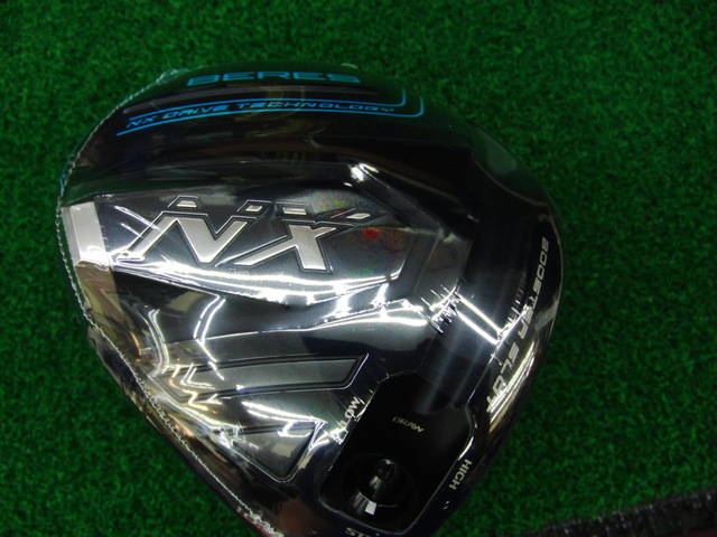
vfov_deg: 38.7
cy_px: 268
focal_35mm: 37
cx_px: 358
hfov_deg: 50.1
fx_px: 766
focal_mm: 6.42
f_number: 3.6
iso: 400
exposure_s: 1/80
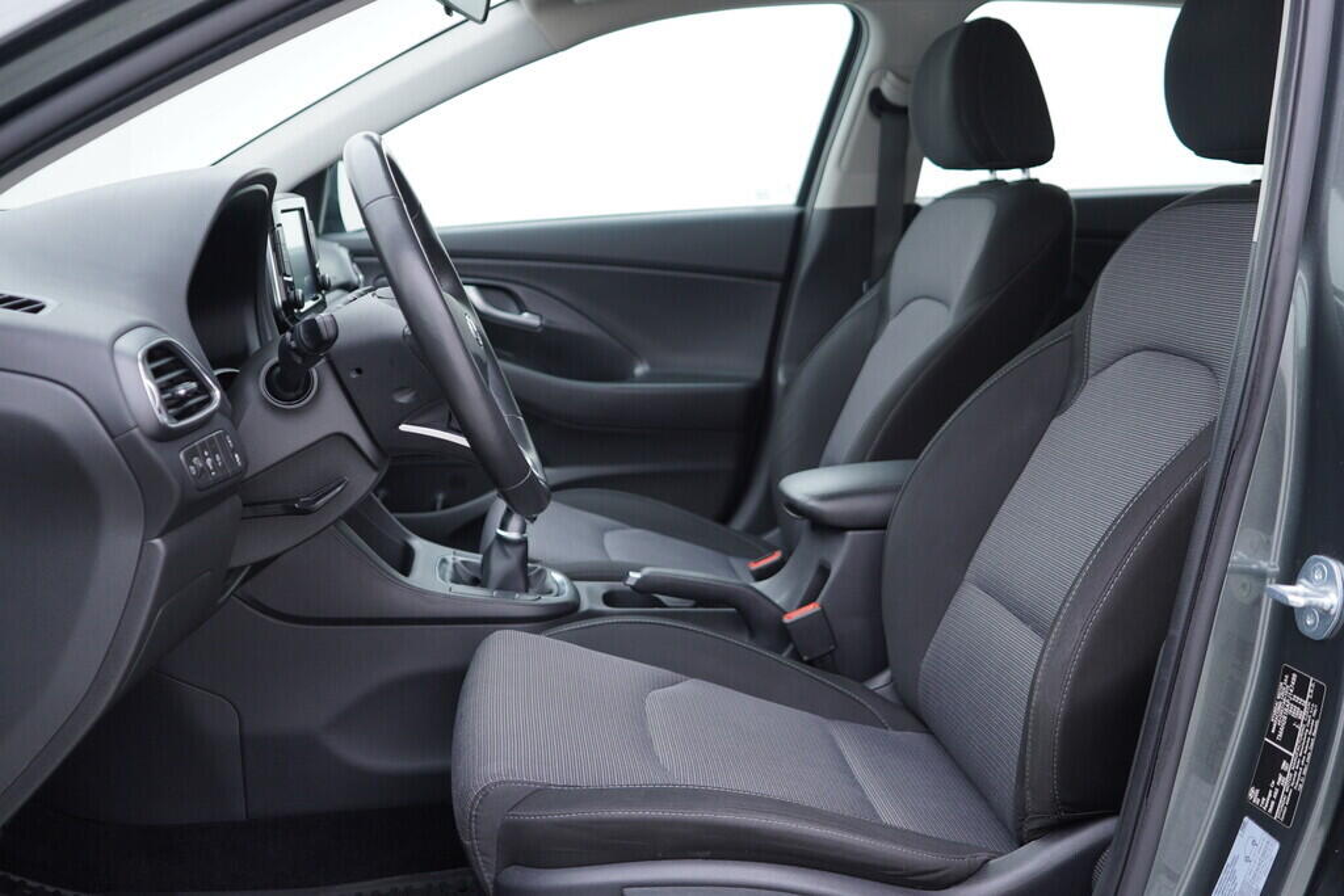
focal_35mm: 36
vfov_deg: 36.9
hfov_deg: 53.1
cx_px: 672
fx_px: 1344
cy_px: 448
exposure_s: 1/40
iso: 160
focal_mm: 24
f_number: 2.8
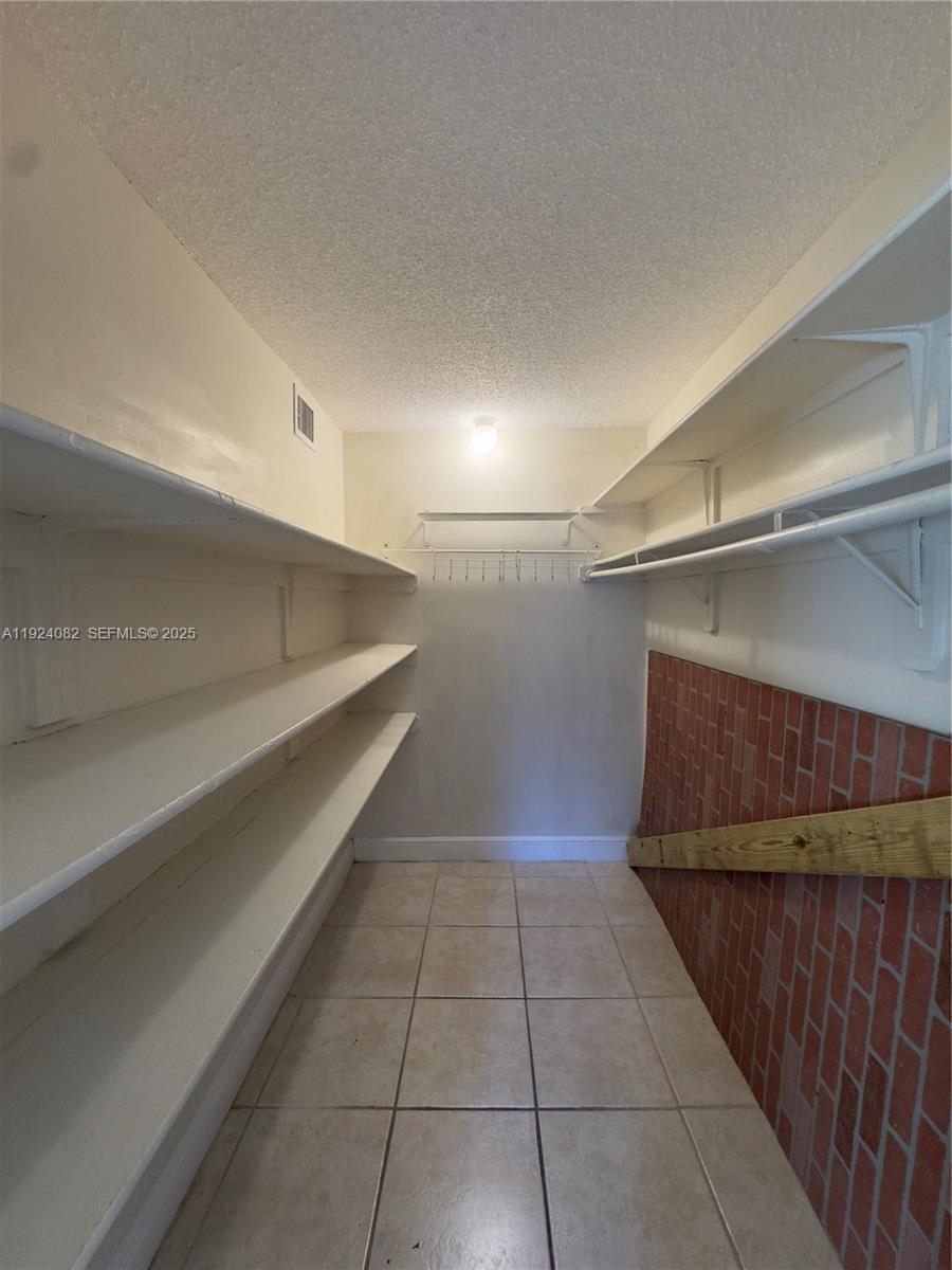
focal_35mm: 14
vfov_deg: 102.1
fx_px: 513
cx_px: 476
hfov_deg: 85.7
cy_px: 635
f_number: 2.2
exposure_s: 1/60
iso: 200
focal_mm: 2.22
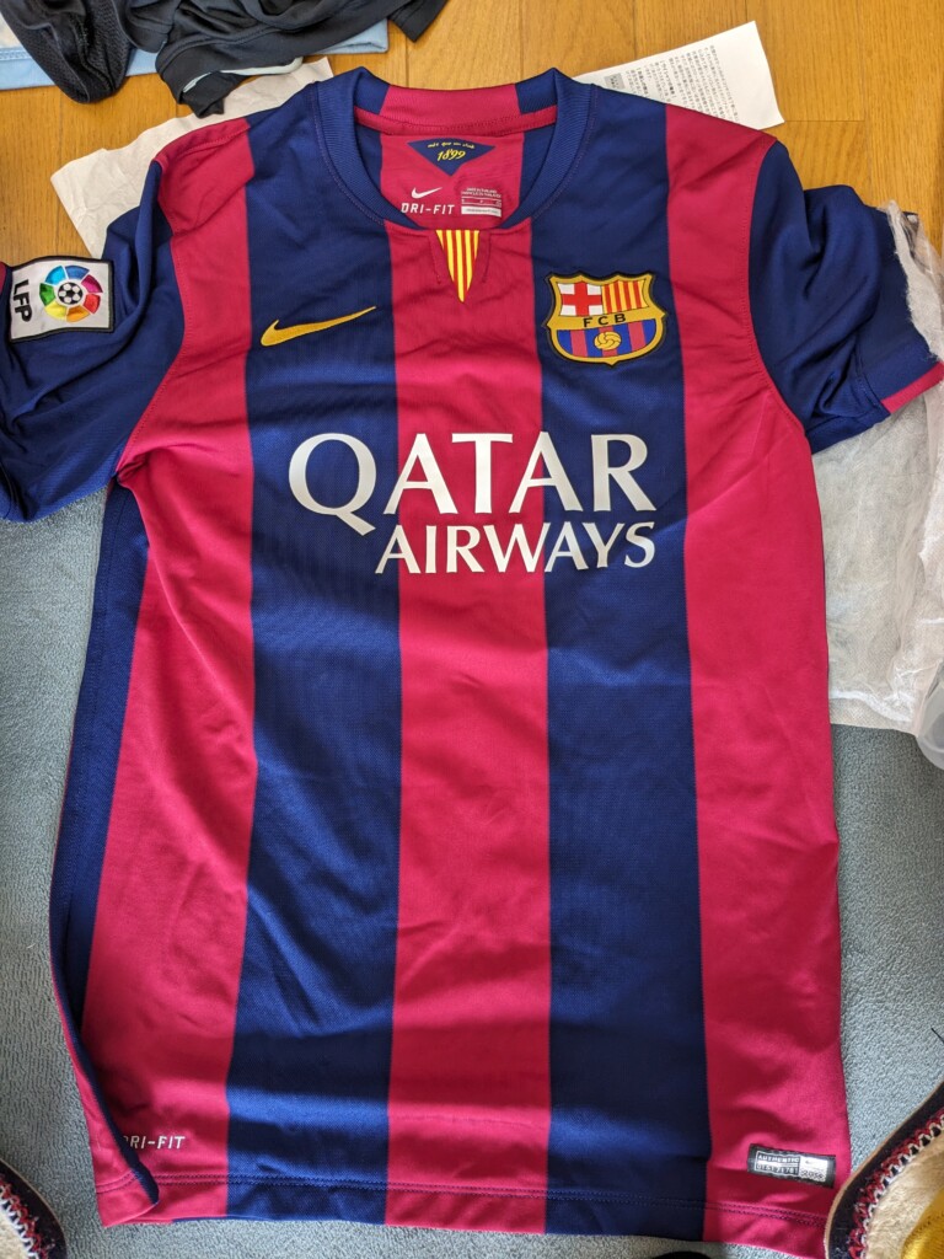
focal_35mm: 27
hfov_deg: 51.4
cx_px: 472
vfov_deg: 65.3
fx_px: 982
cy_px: 630
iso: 70
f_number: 1.73
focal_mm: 4.38
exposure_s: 1/25
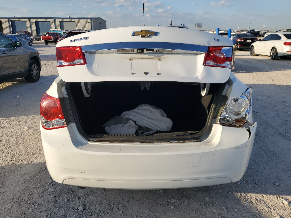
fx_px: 219
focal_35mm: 26
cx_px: 146
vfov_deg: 53.1
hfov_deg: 67.3
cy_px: 109
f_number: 1.5
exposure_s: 1/2500
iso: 50
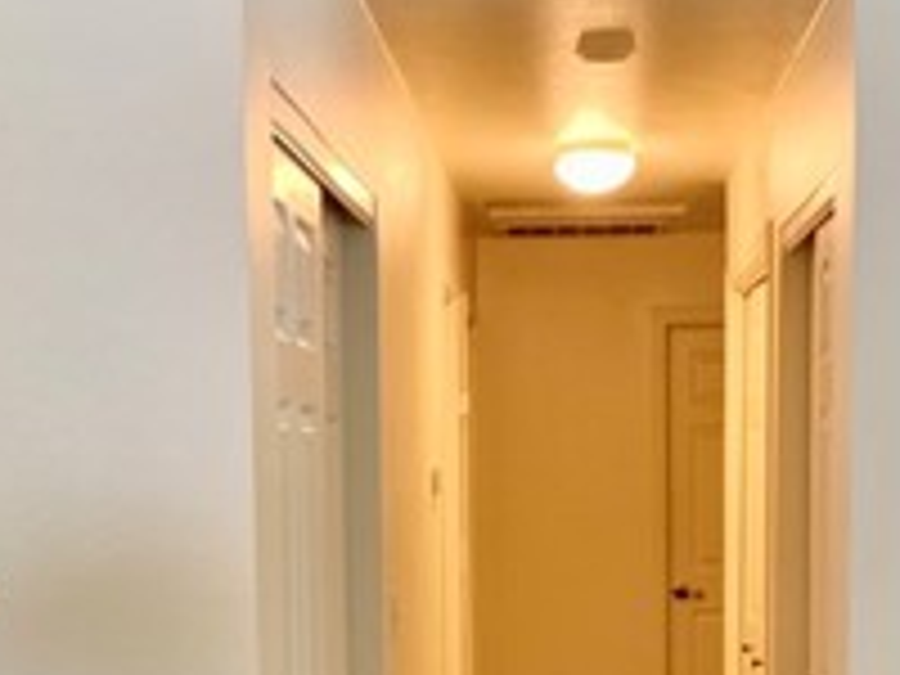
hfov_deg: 23.6
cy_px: 706
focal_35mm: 83
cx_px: 410
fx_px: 2158
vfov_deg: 17.3
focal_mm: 4.25
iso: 320
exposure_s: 1/40
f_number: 1.8
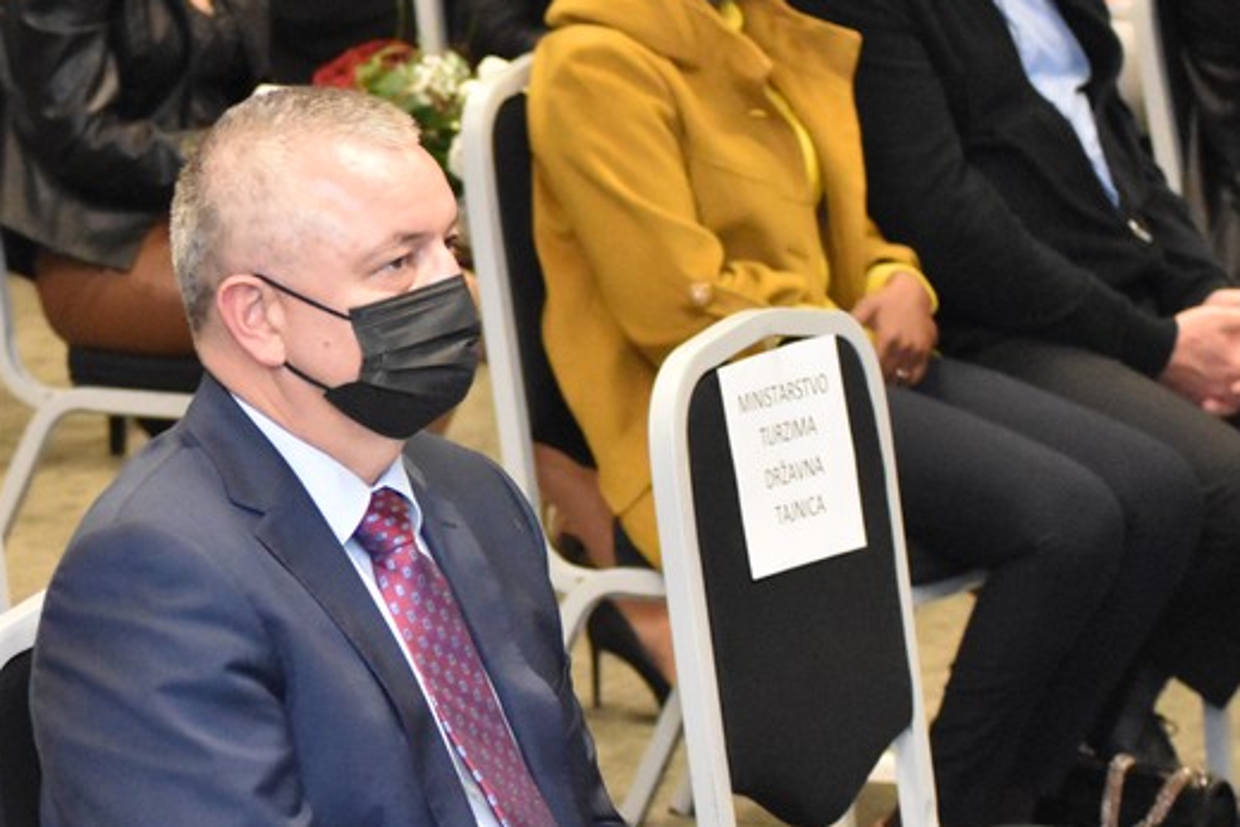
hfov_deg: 9.9
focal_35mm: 207
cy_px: 453
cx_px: 65
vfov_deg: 6.6
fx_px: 7129
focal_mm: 70
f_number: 4.5
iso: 7200
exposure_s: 1/200
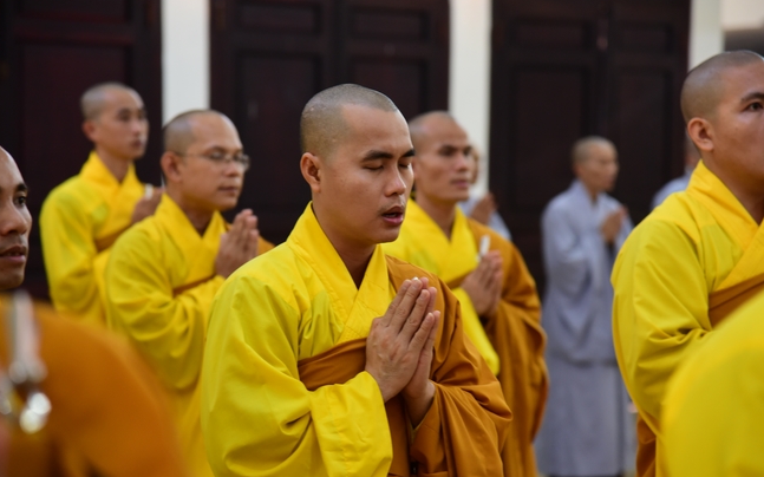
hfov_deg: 17.0
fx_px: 2560
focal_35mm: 123
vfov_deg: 10.6
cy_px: 238
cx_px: 383
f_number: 4.5
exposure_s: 1/50
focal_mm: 120
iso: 1600
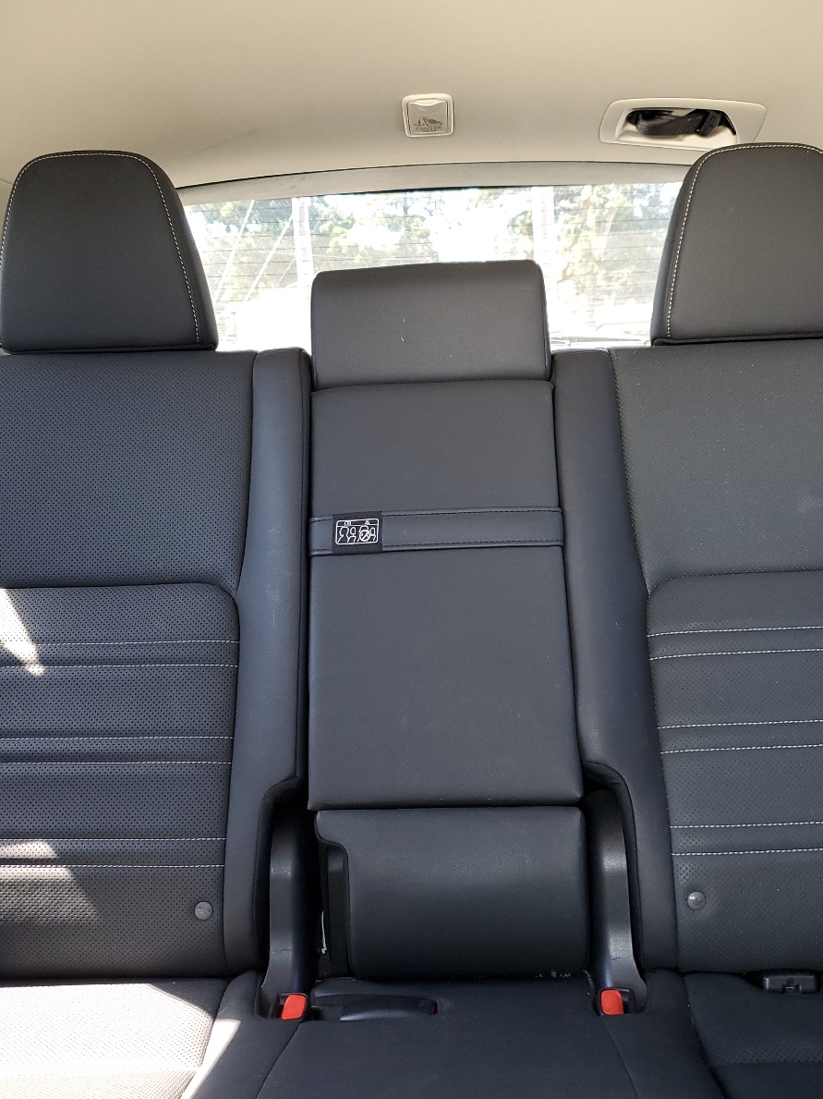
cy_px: 550
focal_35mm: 35
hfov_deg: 40.7
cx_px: 414
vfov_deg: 52.6
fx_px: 1110
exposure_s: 1/60.2
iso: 97
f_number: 1.5
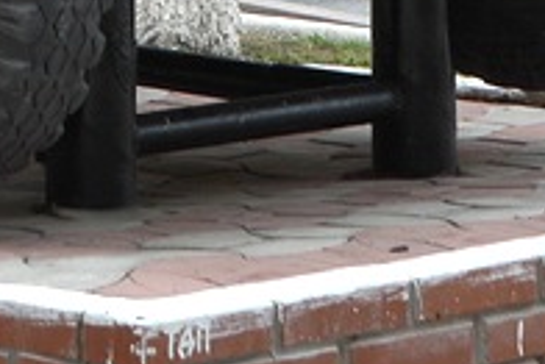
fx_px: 3060
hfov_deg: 10.1
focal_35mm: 202
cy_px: -442
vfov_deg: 6.5
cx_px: -54
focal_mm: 22
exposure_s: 1/200
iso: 200
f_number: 7.1
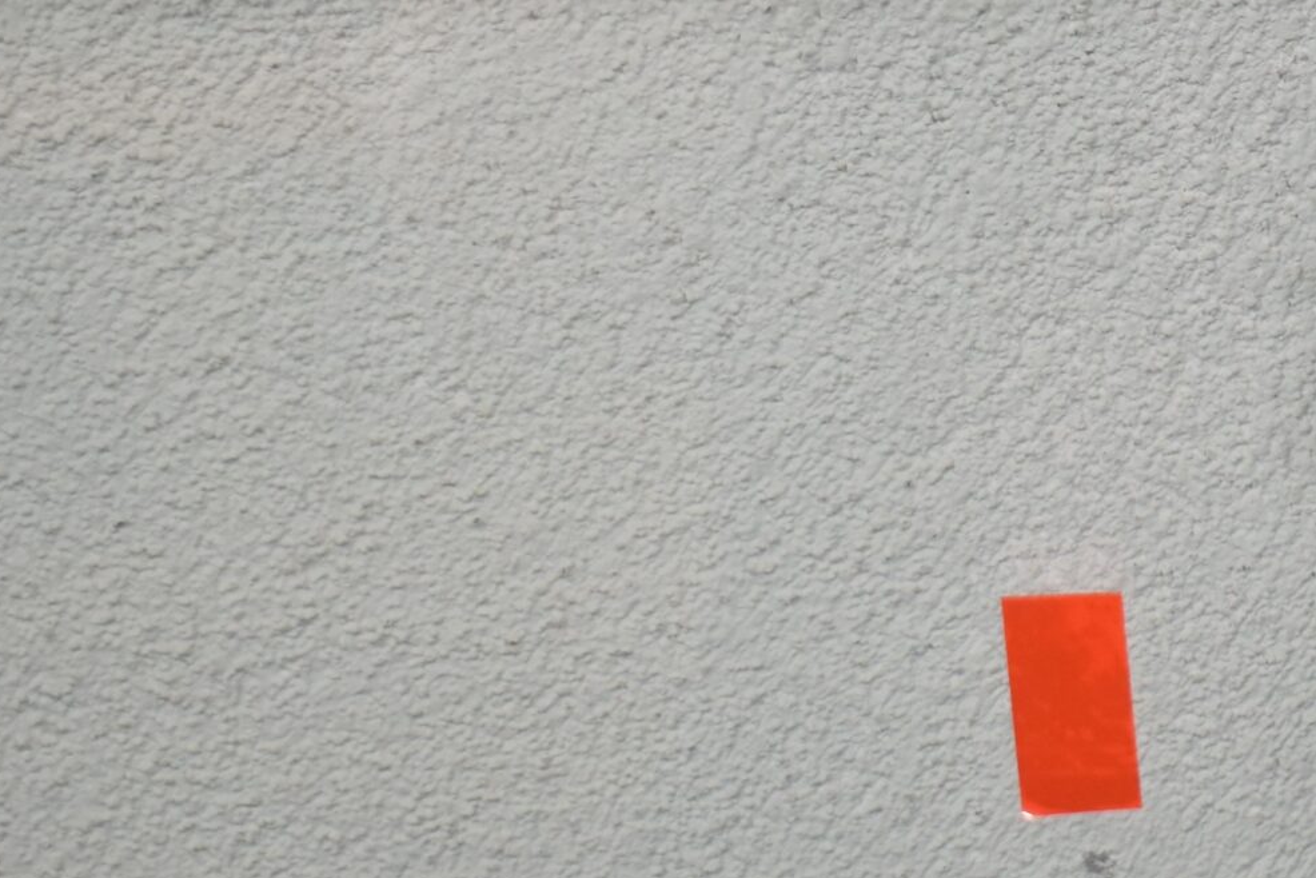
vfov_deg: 9.9
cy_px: -131
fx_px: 4984
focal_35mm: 136
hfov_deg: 14.7
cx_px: 1371
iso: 720
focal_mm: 35
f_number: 4.5
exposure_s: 1/250
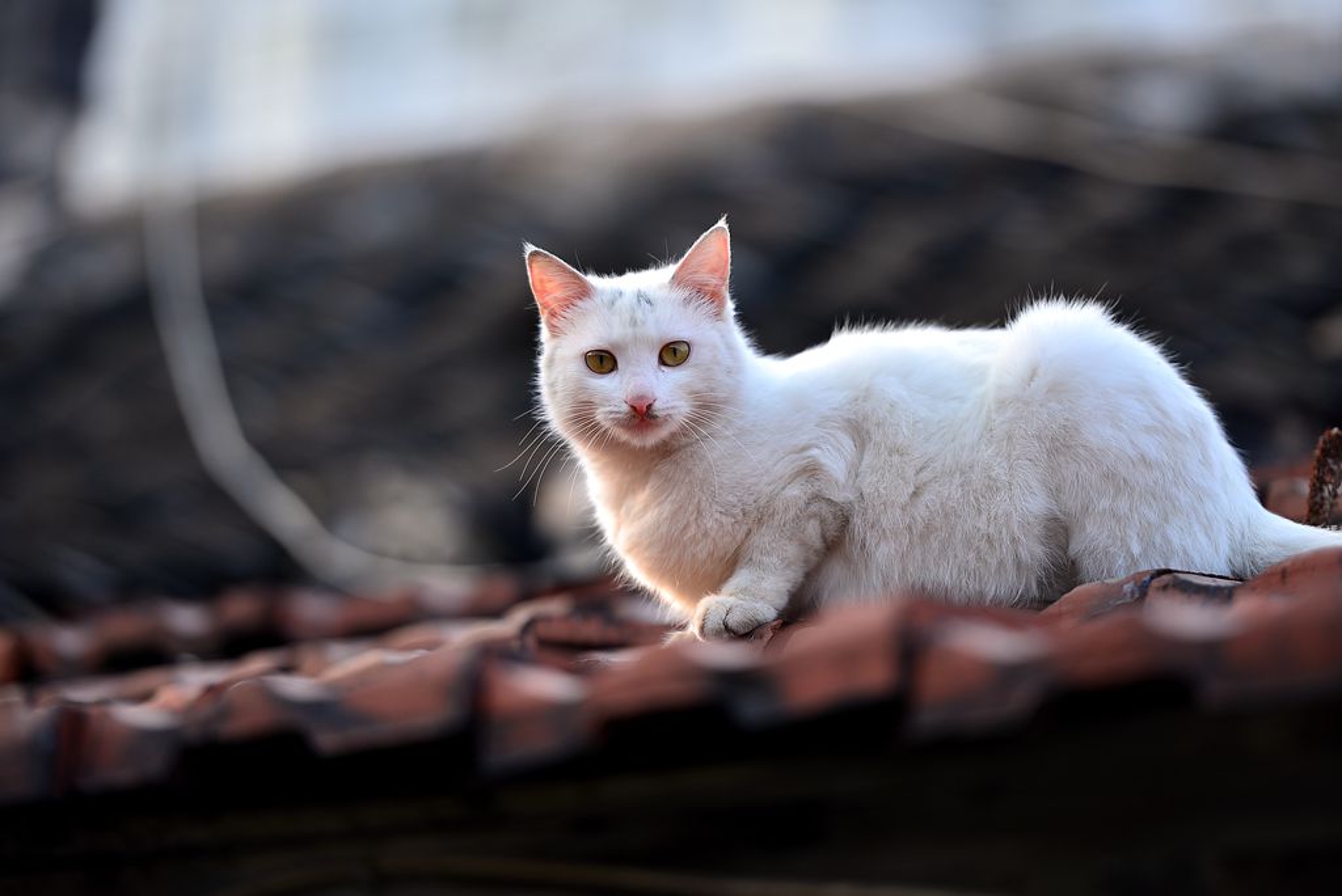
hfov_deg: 10.3
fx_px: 7459
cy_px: 448
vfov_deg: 6.9
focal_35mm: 200
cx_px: 671
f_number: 2.8
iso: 100
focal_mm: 200
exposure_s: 1/400
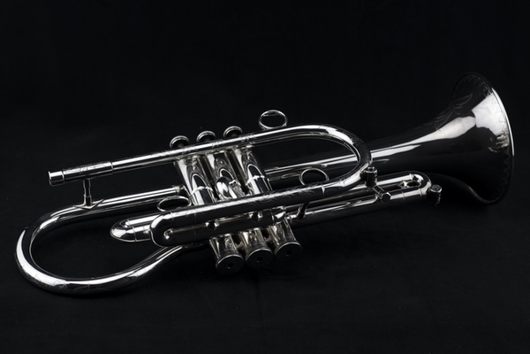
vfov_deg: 18.2
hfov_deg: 27.0
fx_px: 1104
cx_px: 265
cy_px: 177
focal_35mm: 75
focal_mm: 50
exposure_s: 1/80
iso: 100
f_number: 5.6
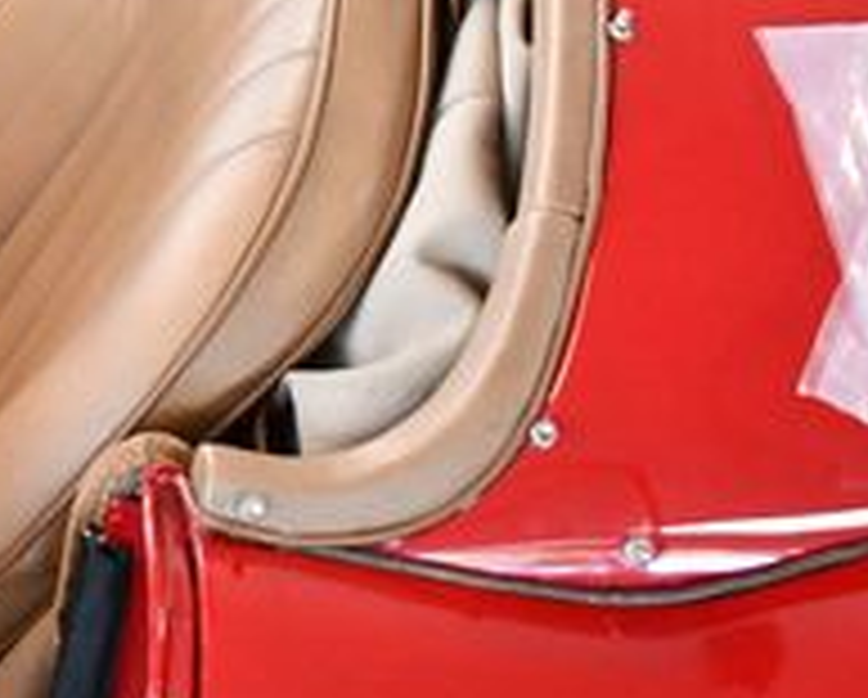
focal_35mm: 112
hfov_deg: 15.4
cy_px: 59
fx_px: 2882
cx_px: -562
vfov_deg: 13.7
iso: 2000
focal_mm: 18
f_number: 3.5
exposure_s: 1/125
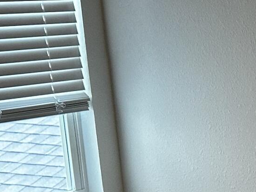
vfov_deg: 11.1
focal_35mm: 132
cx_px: 478
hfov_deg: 13.3
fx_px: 976
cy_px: 213
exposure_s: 1/120
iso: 200
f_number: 1.78
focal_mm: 6.86
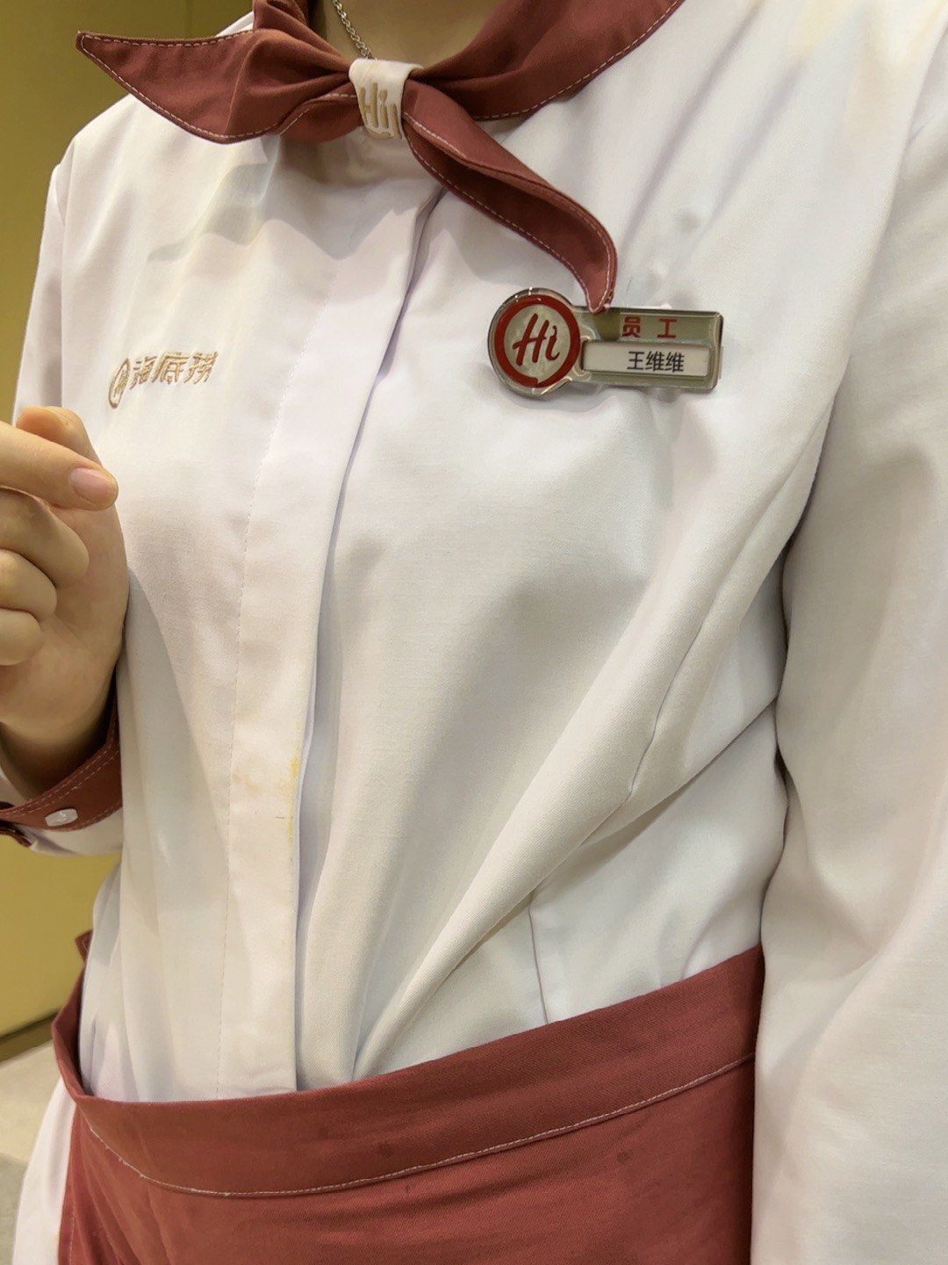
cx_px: 474
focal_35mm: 59
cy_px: 632
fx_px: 2154
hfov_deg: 24.8
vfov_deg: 32.7
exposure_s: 1/50
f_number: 1.5
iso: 64
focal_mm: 5.7
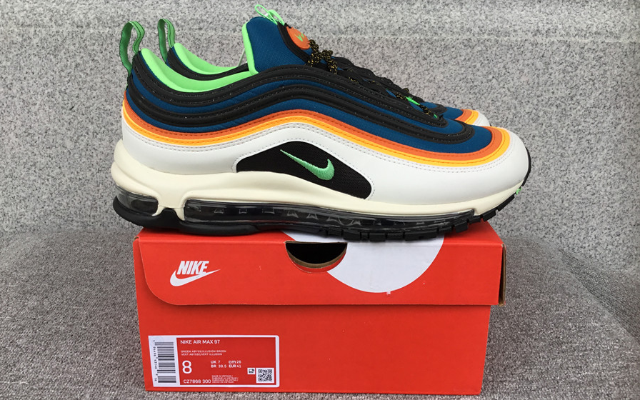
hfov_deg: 58.1
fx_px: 576
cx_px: 320
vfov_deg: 38.3
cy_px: 198
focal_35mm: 33
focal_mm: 3.3
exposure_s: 1/100
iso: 32
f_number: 2.4
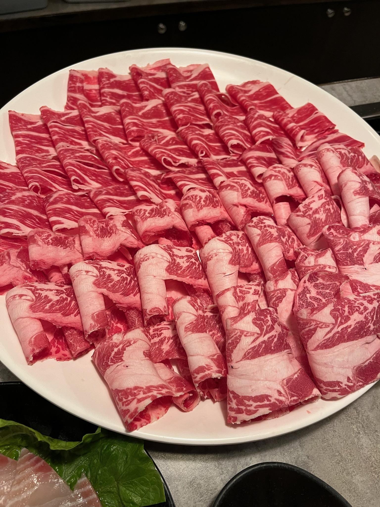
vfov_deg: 67.3
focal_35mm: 26
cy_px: 254
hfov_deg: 53.1
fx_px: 381
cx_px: 190
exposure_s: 1/60
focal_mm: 5.1
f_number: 1.6
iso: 200
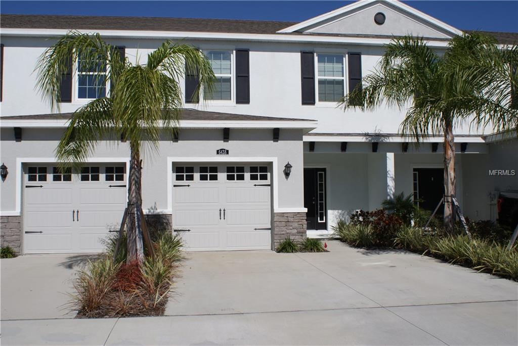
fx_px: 518
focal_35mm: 36
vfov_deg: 36.9
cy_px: 173
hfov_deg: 53.1
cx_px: 259
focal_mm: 24
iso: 100
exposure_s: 1/400
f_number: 10
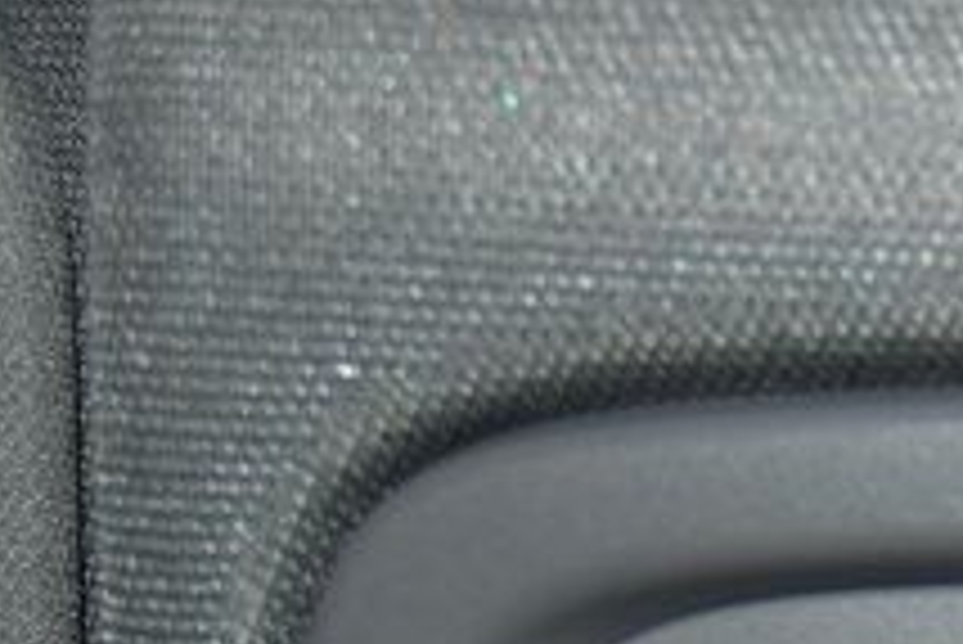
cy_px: 1515
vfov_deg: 8.1
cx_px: 1850
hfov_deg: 11.8
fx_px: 4229
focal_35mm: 158
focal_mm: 22
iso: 400
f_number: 3.5
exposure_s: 1/60
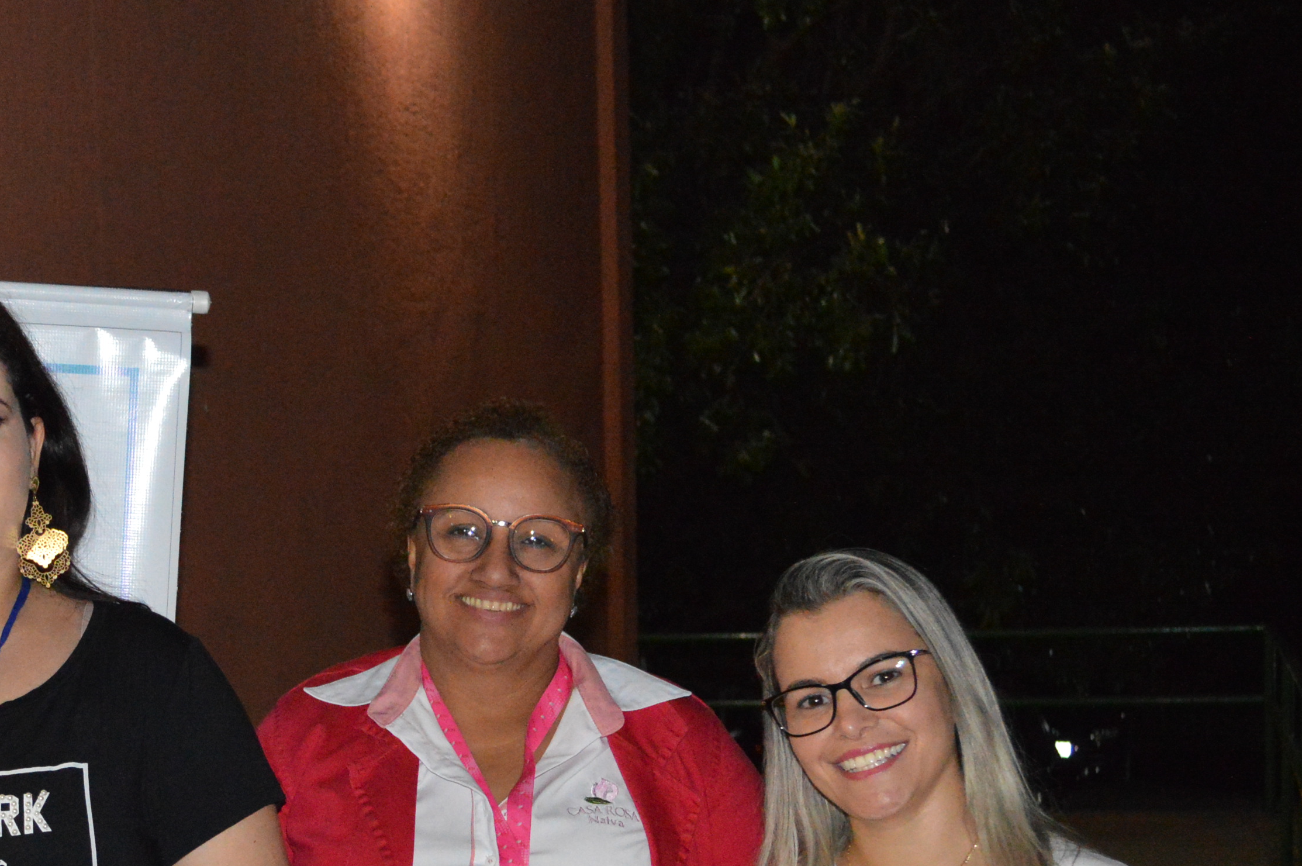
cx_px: 90
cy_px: 786
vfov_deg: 17.0
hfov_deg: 24.8
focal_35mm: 79
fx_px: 2855
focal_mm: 26
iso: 3200
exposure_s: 1/60
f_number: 4.2
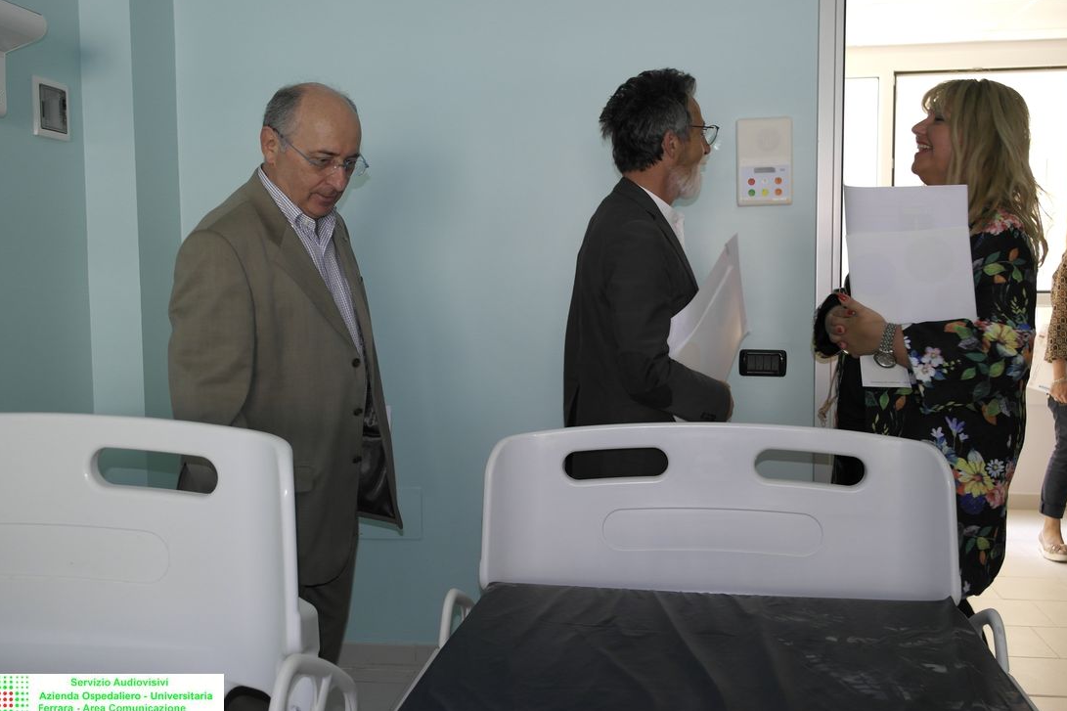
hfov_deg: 57.2
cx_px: 552
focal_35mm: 33
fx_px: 978
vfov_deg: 40.0
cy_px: 348
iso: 200
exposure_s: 1/80
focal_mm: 20
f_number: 3.5
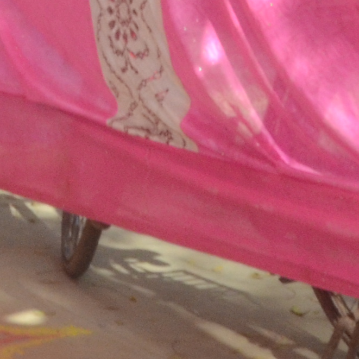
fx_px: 2783
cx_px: -883
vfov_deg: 7.3
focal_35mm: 237
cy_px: -193
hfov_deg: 6.4
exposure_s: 1/60
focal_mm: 25
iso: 800
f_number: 18
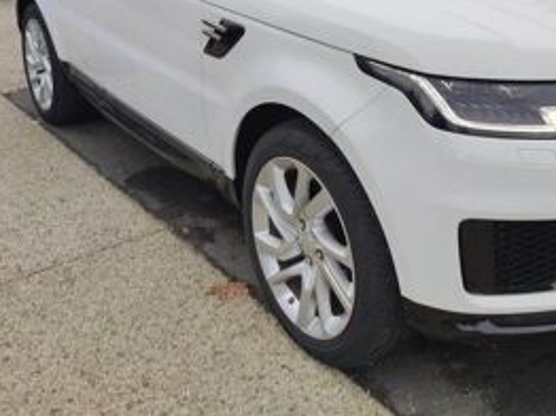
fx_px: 706
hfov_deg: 42.4
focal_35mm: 44
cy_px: 70
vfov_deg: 31.8
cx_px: 367
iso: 100
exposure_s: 1/485
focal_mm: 6.72
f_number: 1.69
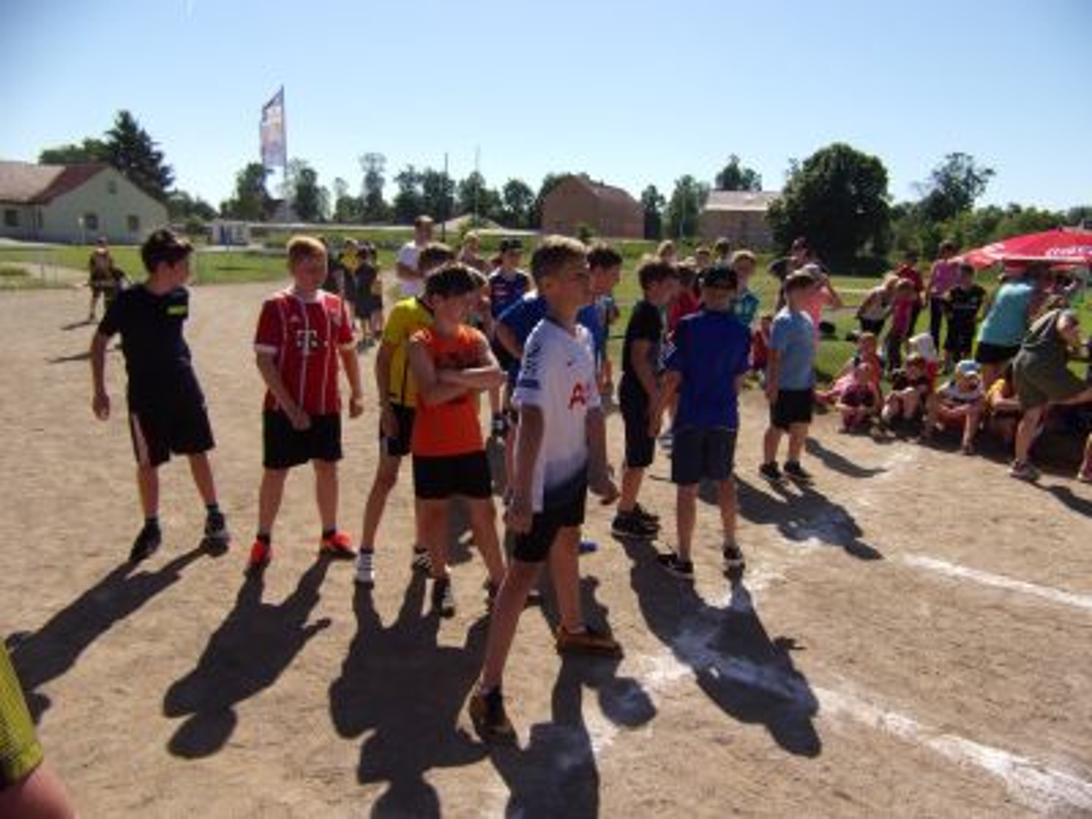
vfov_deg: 54.9
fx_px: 789
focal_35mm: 25
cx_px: 546
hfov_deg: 69.4
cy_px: 410
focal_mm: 4.5
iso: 80
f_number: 3.5
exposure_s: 1/1300
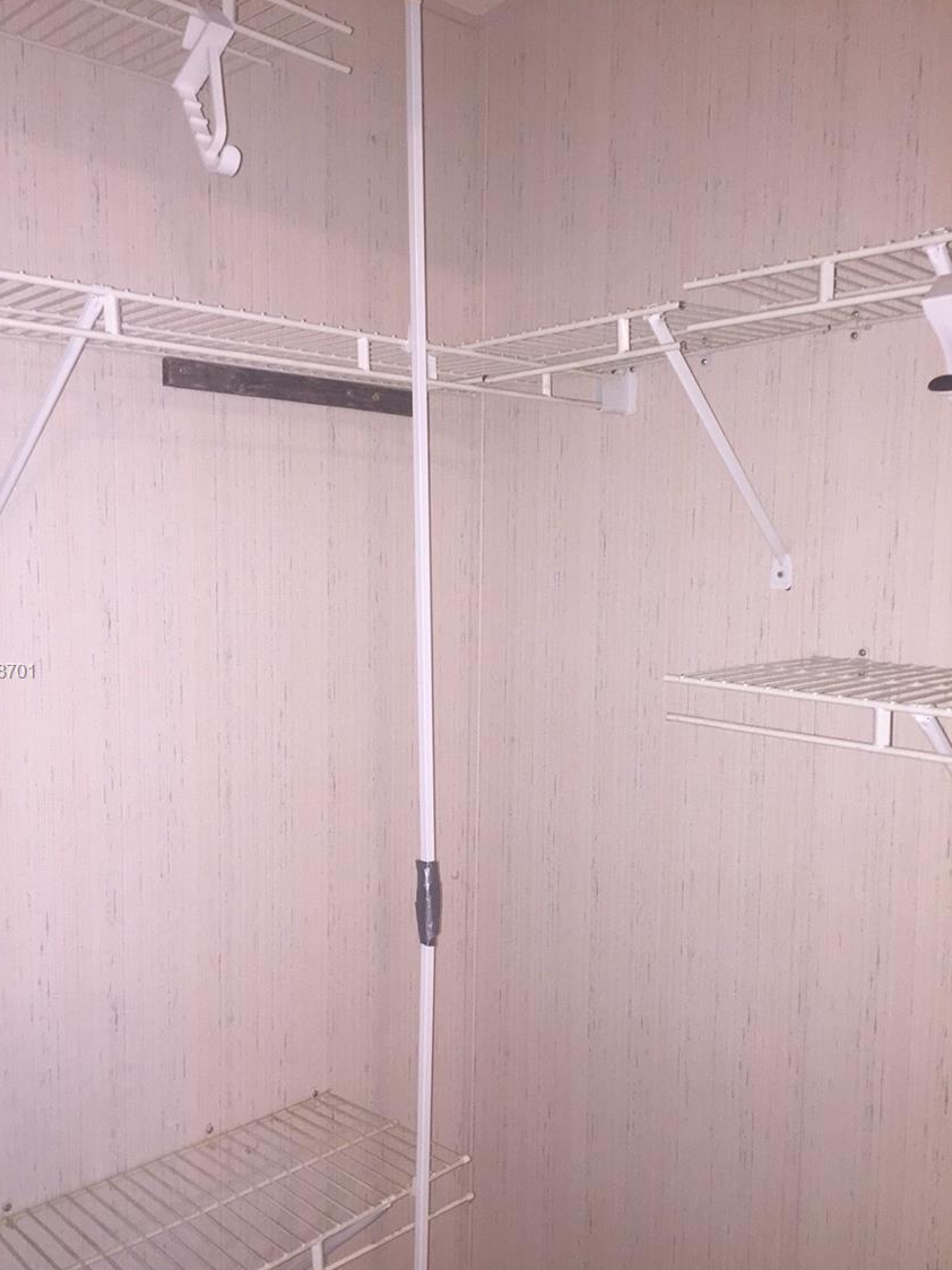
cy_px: 673
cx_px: 447
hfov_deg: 45.4
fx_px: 1137
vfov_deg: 58.3
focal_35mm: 31
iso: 80
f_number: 2.2
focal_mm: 4.15
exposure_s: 1/16
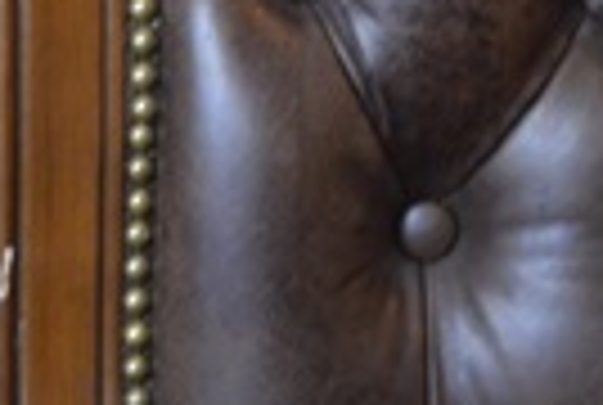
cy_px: -140
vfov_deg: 5.1
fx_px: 4499
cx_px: 634
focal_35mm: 268
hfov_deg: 7.6
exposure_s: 1/30
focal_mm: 40
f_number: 5.3
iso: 800
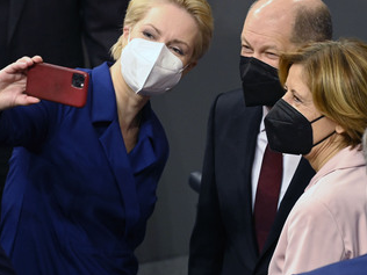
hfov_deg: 4.4
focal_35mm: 452
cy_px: 117
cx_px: 211
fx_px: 4792
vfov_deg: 3.3
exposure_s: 1/250
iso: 8000
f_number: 5.6
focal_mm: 330
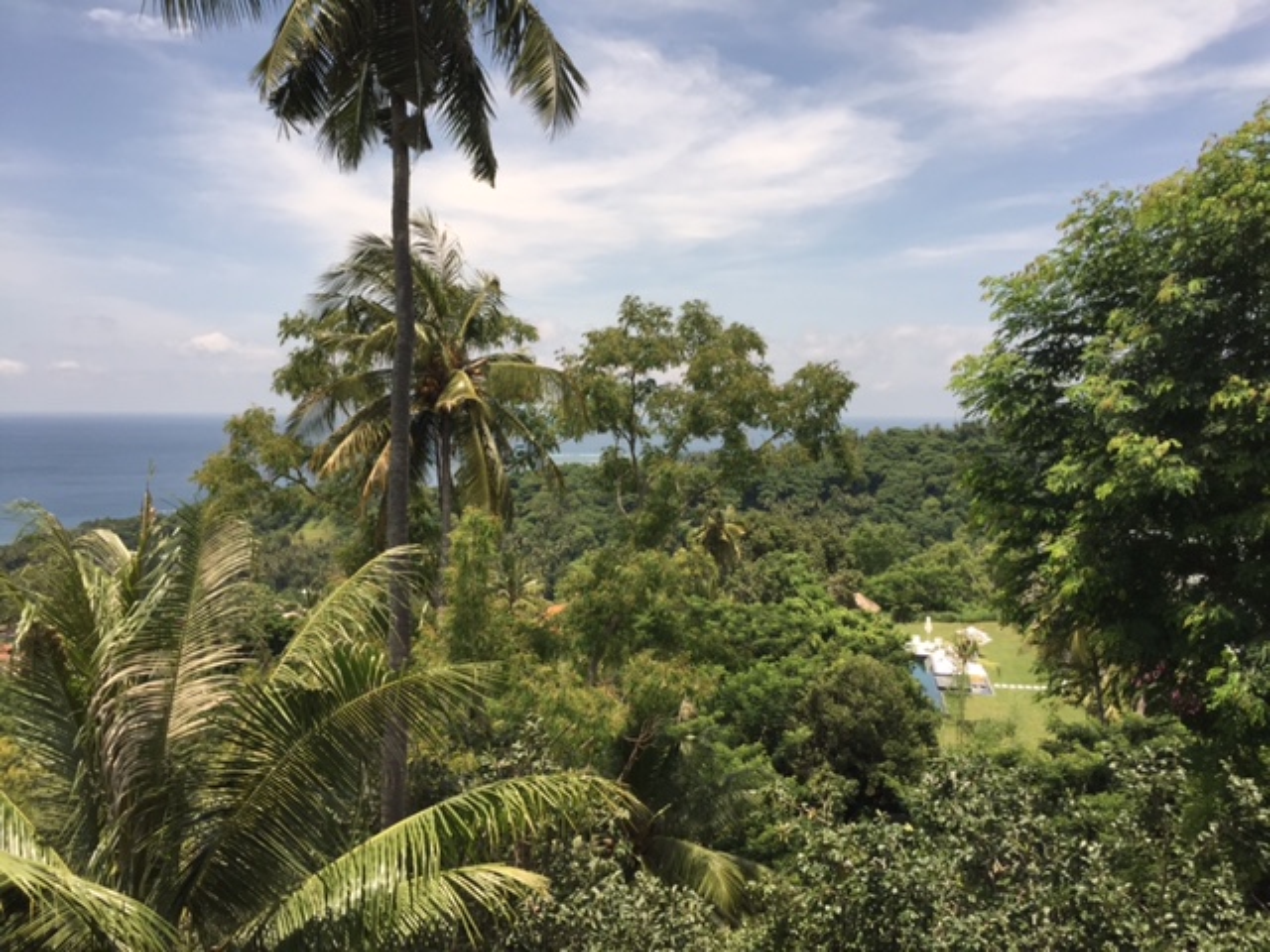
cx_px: 635
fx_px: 1064
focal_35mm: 29
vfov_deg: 48.2
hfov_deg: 61.7
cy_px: 476
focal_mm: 4.15
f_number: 2.2
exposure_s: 1/1883
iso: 40
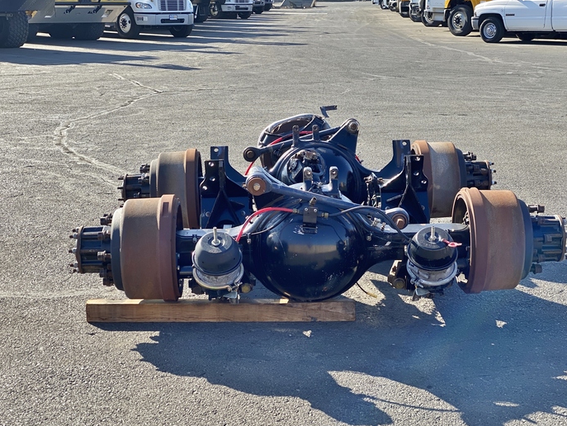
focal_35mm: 59
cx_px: 306
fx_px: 967
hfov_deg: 32.7
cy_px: 208
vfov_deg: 24.8
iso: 20
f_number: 2
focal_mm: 6
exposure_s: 1/413
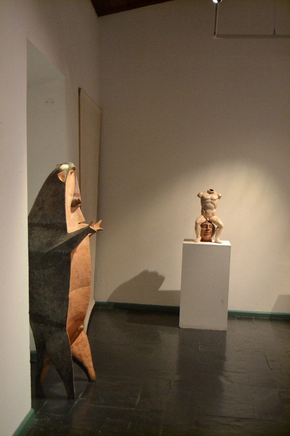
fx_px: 544
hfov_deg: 29.9
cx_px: 145
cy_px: 218
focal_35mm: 45
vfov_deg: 43.6
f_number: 4.2
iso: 3200
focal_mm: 30
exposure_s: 1/40
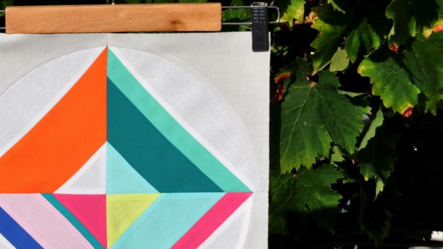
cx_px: 106
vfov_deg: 5.7
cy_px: 190
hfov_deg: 10.0
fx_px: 2524
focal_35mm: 215
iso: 200
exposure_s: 1/320
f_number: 9
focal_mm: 85
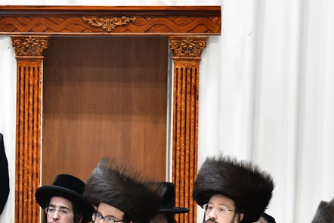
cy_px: 170
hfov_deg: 5.4
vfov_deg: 3.6
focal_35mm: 380
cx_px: -88
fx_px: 3527
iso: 3200
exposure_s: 1/80
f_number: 7.1
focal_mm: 120
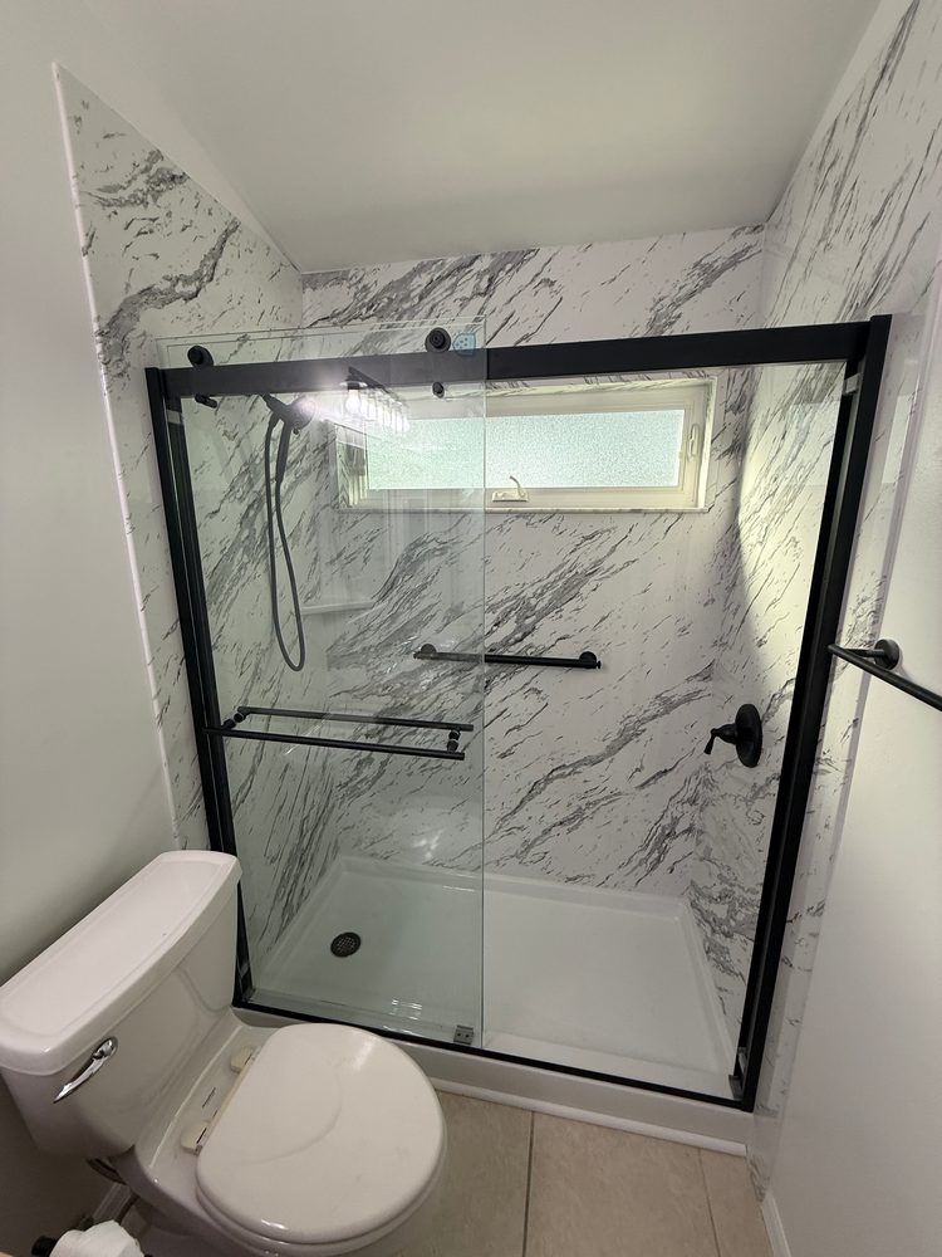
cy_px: 628
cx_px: 471
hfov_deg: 85.7
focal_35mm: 14
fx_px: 508
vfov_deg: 102.1
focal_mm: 2.22
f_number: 2.2
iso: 100
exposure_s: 1/120
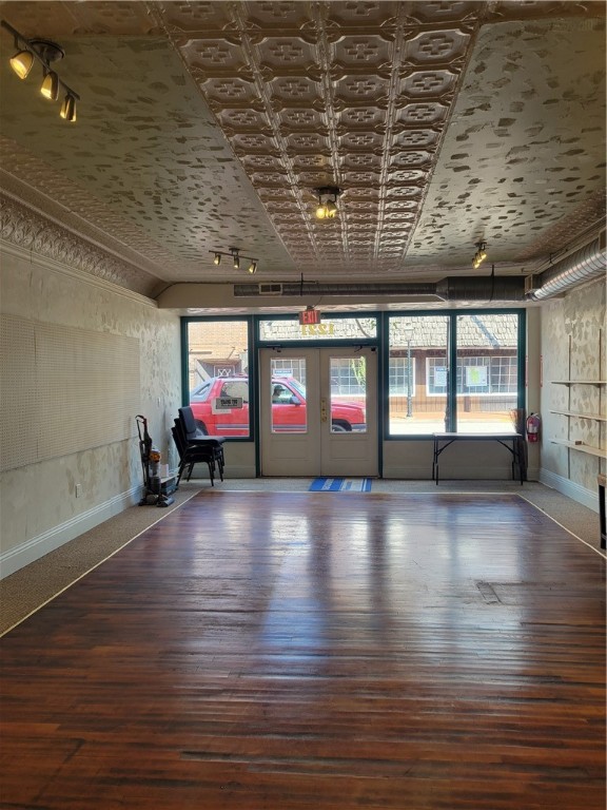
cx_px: 304
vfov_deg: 67.3
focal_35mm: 26
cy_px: 405
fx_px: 608
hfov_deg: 53.1
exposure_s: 1/120
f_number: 1.8
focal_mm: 5.4
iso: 64
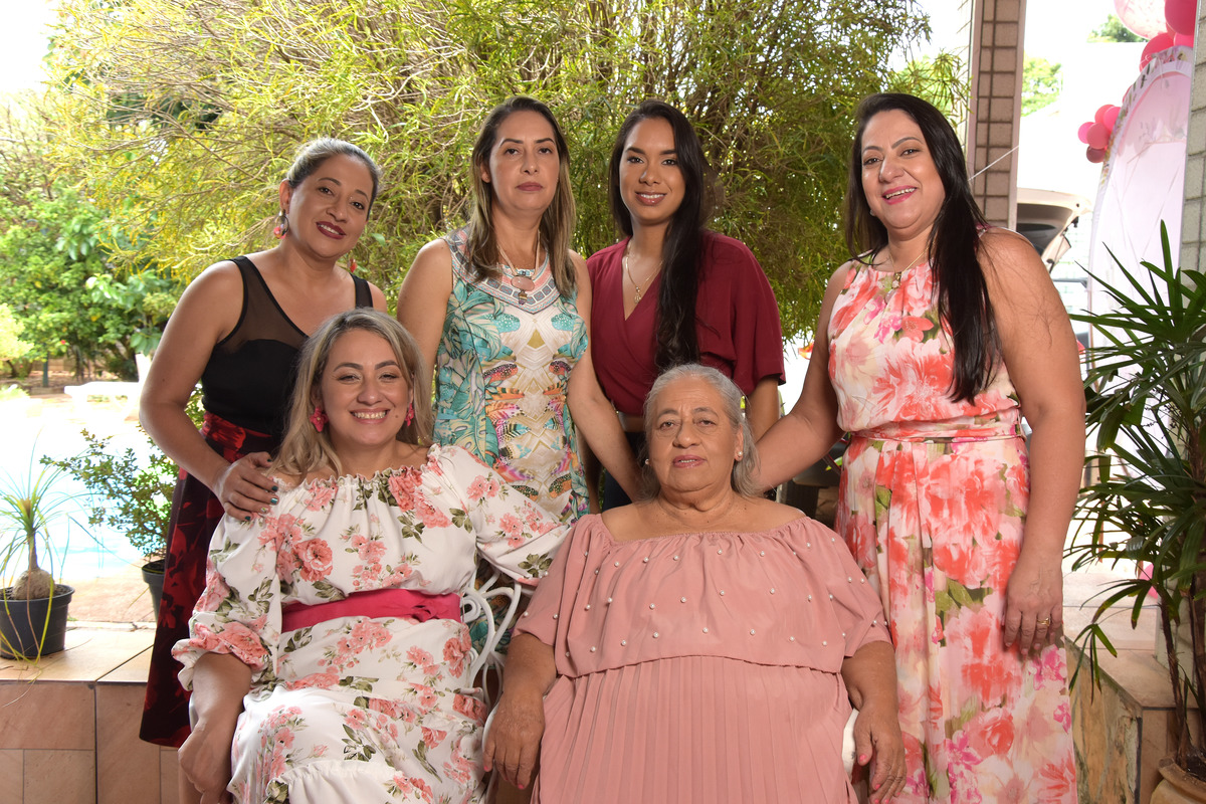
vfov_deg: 35.5
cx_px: 603
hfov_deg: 51.3
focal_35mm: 38
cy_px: 402
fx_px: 1256
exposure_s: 1/200
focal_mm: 25
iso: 500
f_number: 8
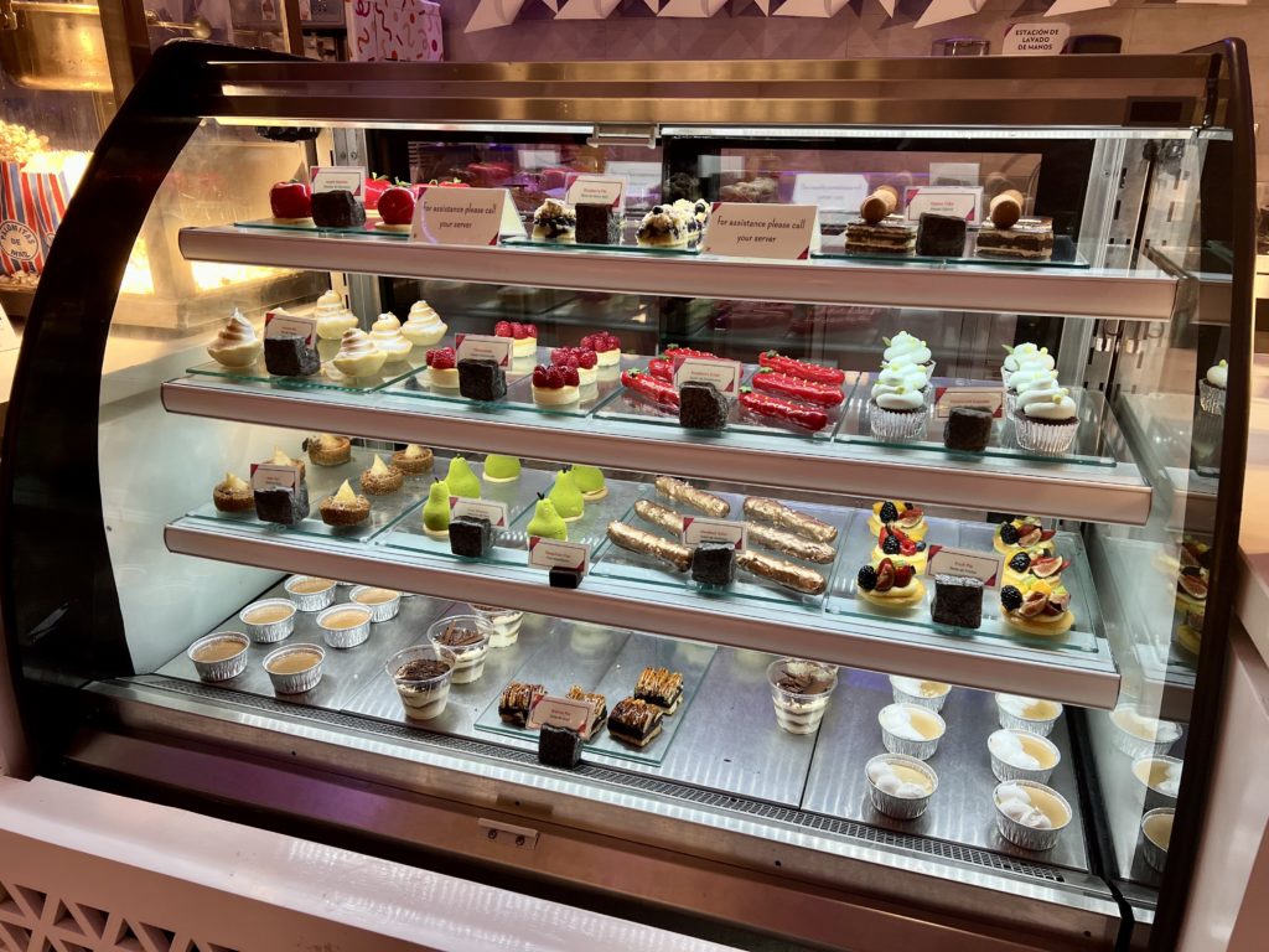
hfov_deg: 67.3
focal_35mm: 26
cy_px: 476
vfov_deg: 53.1
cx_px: 634
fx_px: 953
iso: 100
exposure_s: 1/120
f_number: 1.5
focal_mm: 5.7
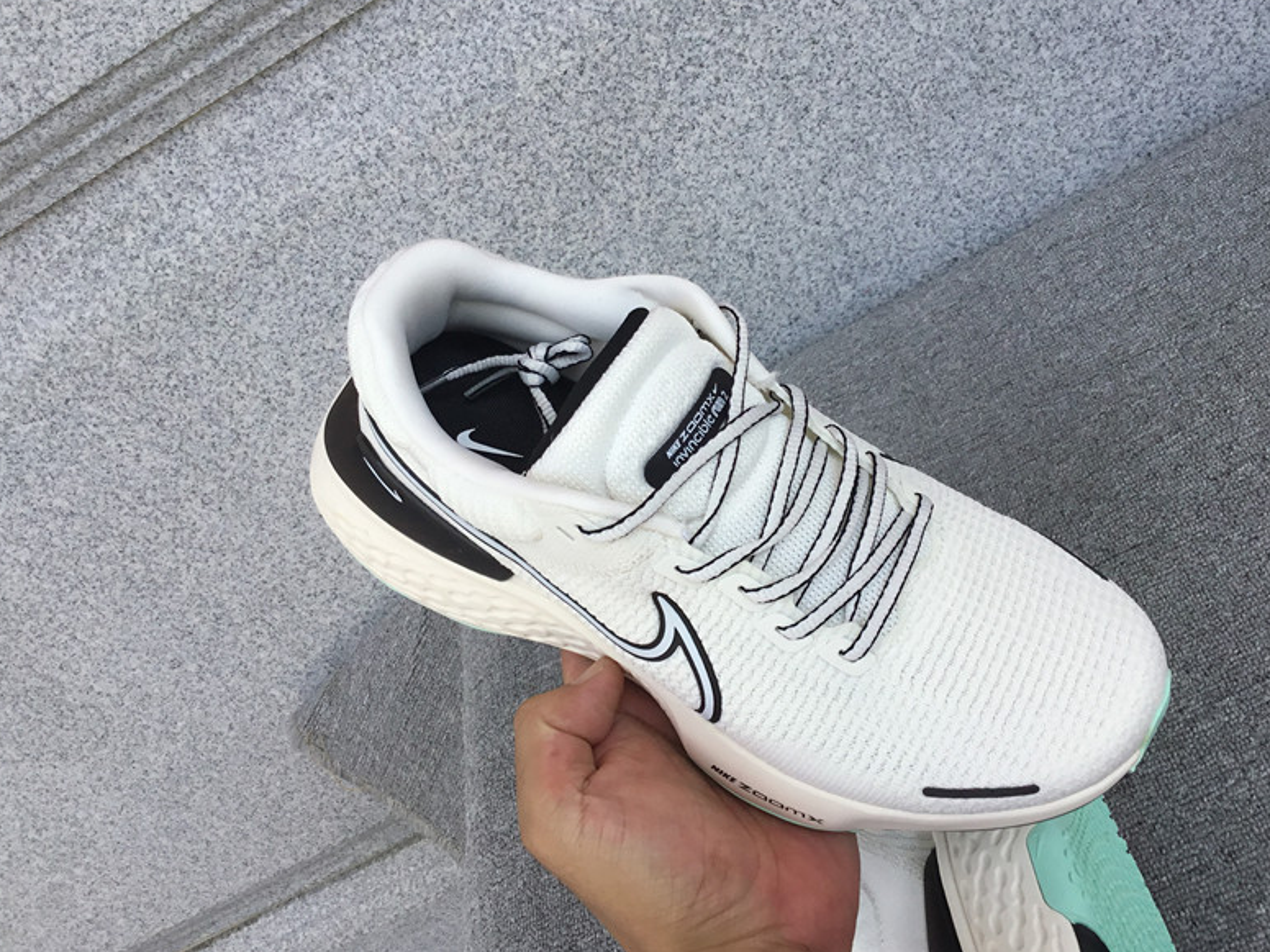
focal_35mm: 36
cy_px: 424
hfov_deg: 51.2
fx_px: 1321
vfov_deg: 39.6
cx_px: 713
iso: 25
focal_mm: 3.3
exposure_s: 1/570
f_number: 2.4
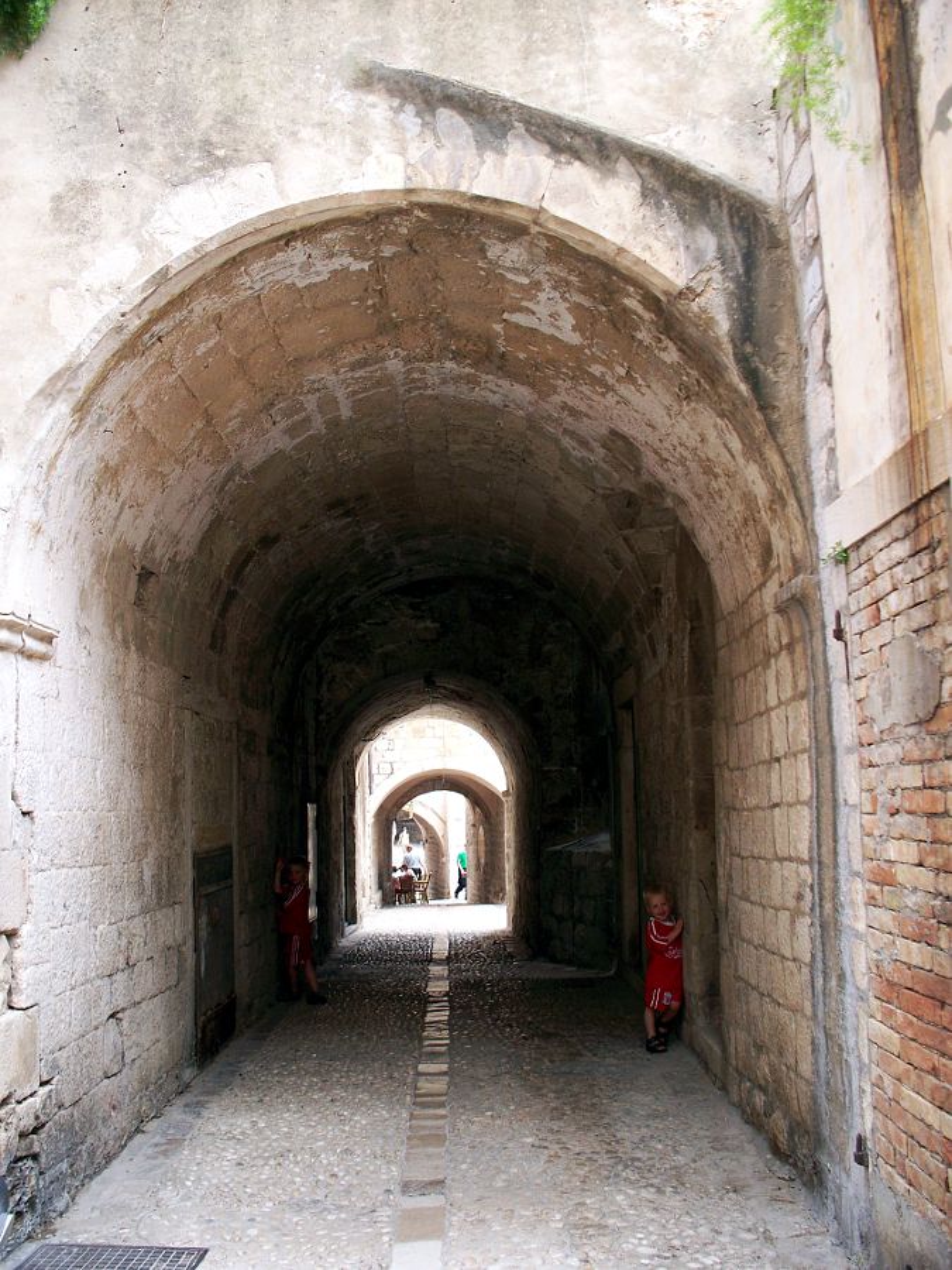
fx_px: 1320
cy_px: 635
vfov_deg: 51.4
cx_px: 476
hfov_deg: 39.7
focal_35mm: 36
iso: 100
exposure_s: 1/60
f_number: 2.8
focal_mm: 7.54
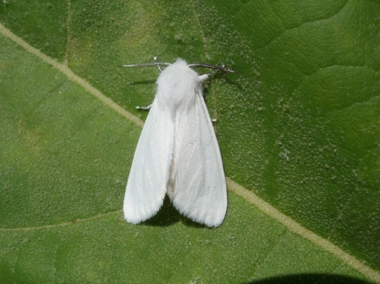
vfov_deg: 32.9
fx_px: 483
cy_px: 142
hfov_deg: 43.0
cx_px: 190
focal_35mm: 44
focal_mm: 7.7
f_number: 6.3
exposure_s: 1/1000
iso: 100
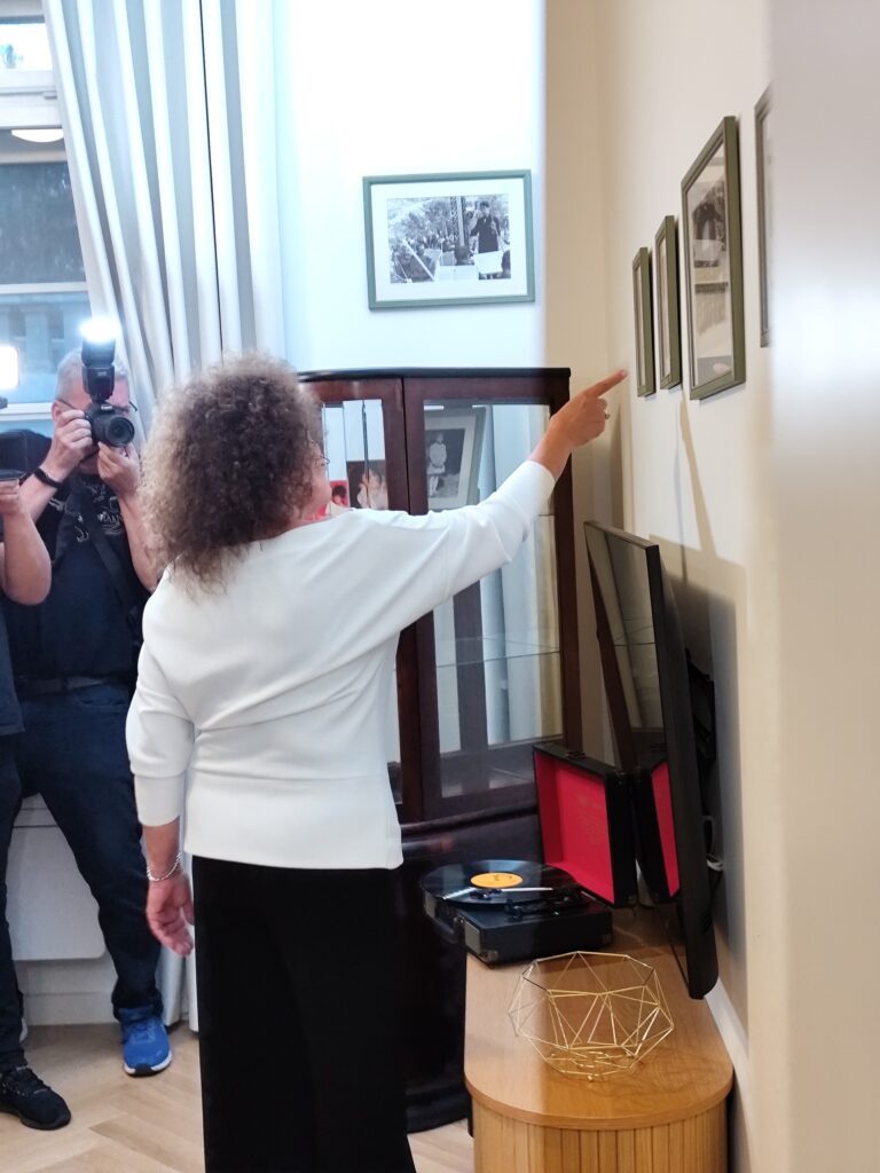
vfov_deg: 41.2
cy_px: 586
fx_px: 1559
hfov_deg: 31.5
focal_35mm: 46
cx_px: 440
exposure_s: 1/25
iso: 500
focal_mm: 6.19
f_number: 1.65
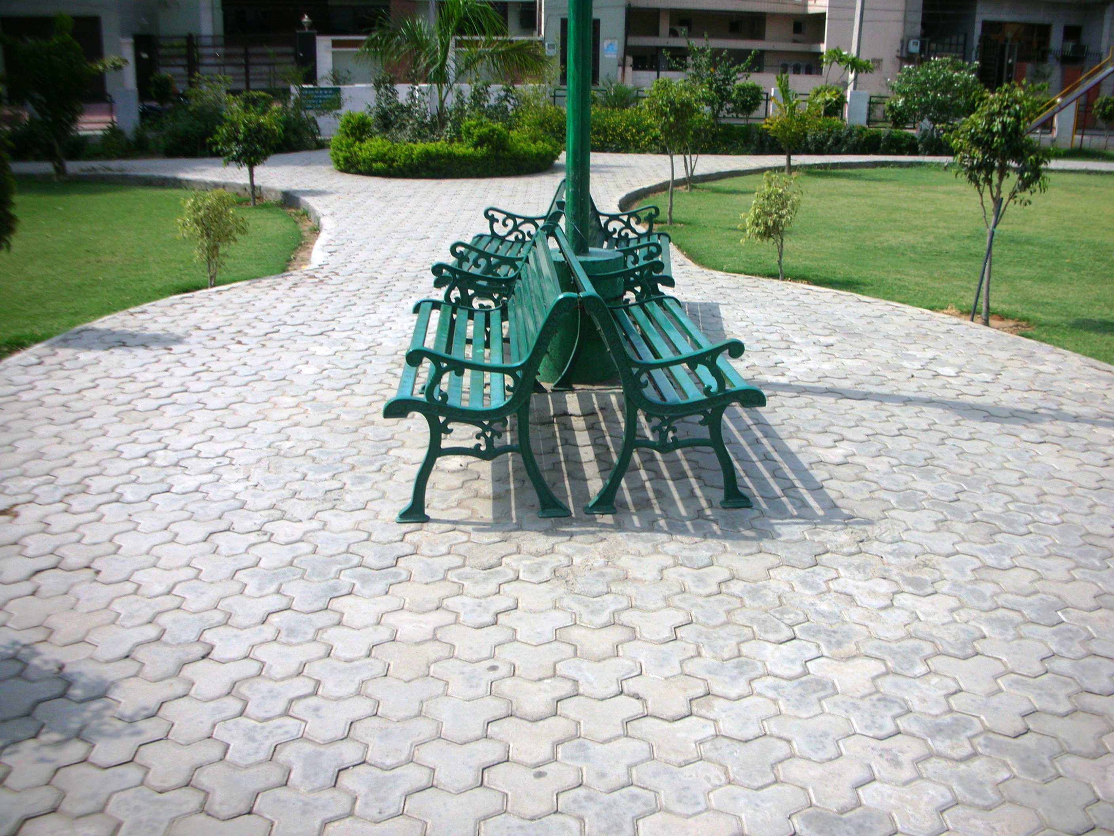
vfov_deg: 40.7
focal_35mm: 35
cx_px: 557
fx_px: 1126
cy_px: 418
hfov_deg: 52.6
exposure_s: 1/134
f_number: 8.5
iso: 50
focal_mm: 5.8
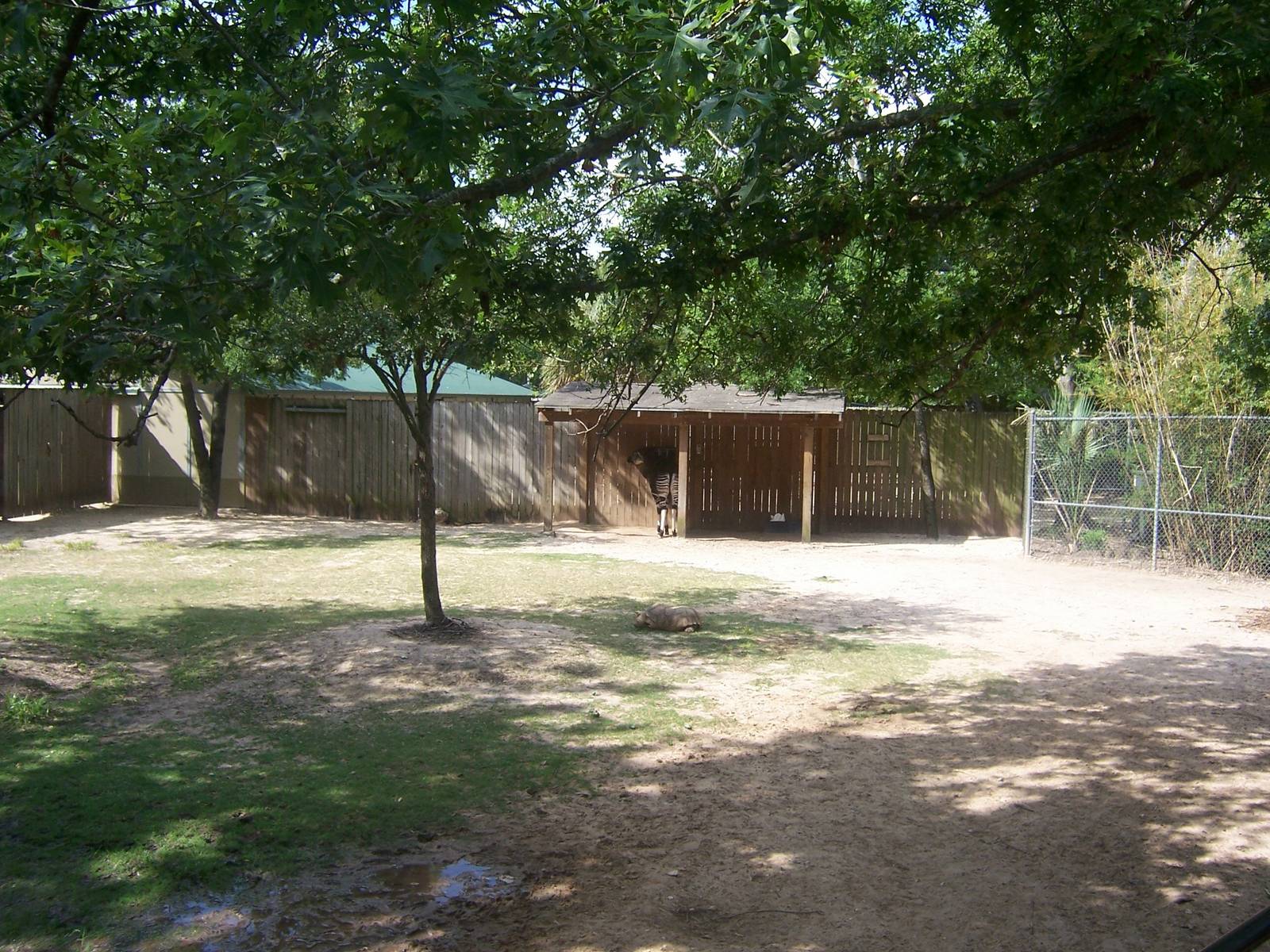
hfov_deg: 55.4
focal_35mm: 33
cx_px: 635
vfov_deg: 42.9
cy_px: 476
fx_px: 1211
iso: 80
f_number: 3.4
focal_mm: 5.5
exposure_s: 1/350
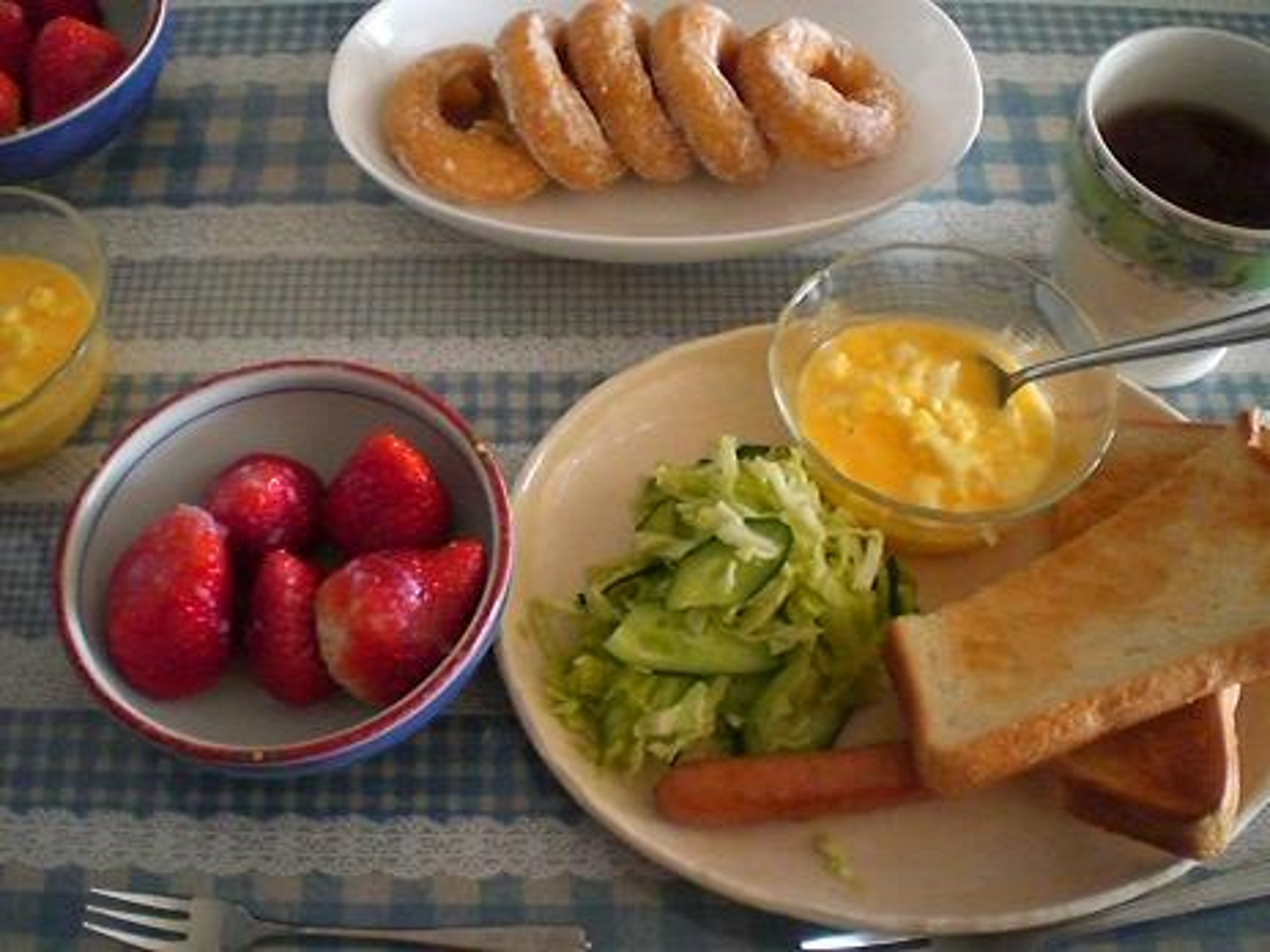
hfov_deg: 49.0
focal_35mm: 38
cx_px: 635
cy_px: 476
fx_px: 1394
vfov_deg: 37.7
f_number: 3.1
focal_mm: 6.3
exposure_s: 1/125
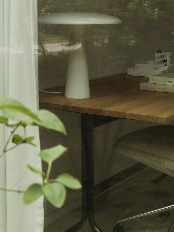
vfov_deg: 24.0
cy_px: 42
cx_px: 112
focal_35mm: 80
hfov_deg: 18.4
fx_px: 536
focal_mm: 45
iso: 400
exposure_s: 1/90
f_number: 8
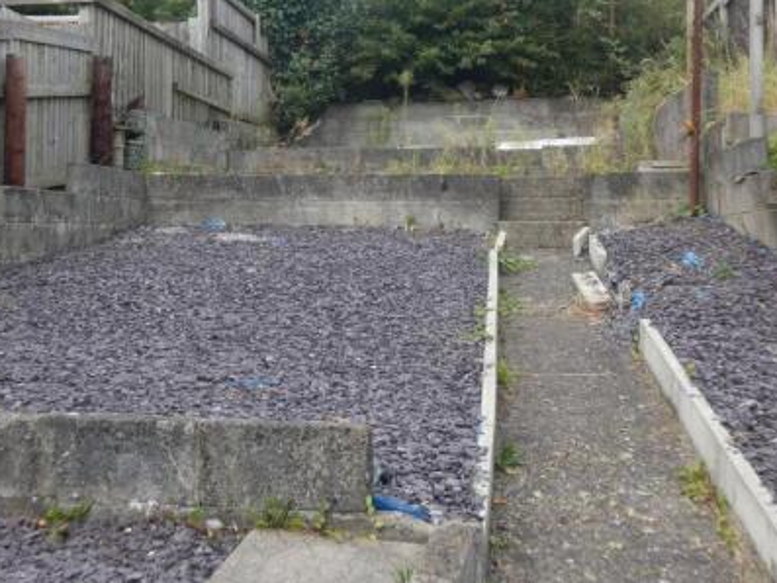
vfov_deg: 30.7
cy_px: 204
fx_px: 1055
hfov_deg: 40.4
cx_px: 357
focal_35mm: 47
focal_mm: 5.8
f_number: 3.4
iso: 80
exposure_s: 1/400
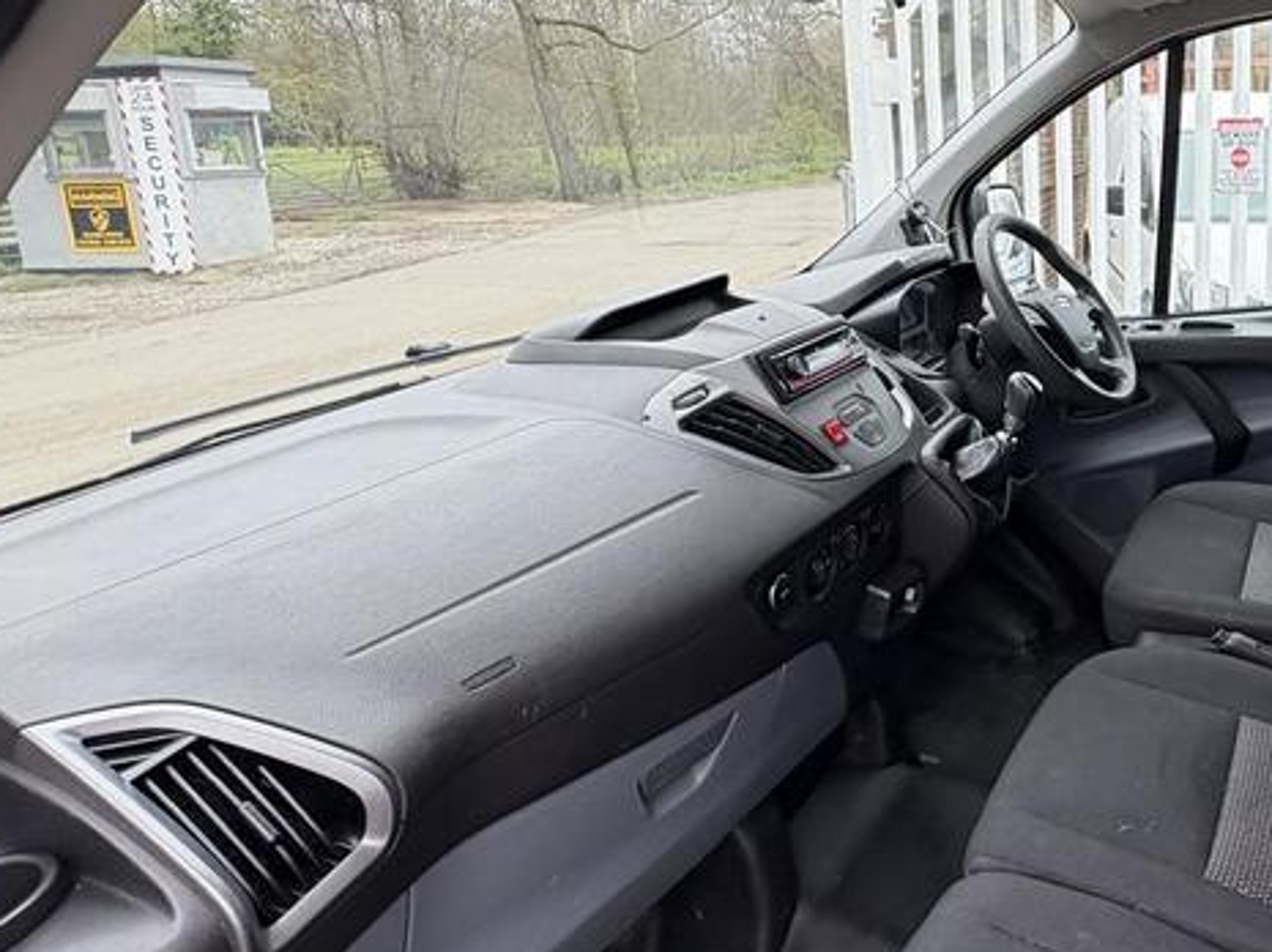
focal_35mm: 27
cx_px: 1056
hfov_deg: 59.1
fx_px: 991
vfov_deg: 50.5
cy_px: 328
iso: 50
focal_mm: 2.22
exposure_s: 1/177
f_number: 2.2
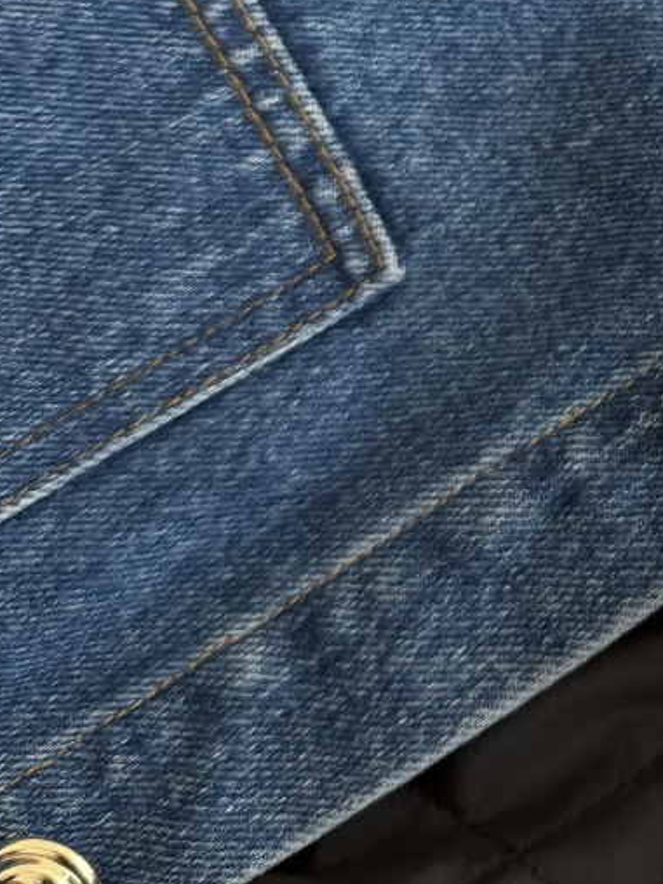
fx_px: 1737
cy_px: -38
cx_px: 914
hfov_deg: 19.5
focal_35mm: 68
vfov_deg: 26.7
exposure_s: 1/121
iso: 100
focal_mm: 6.76
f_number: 1.78
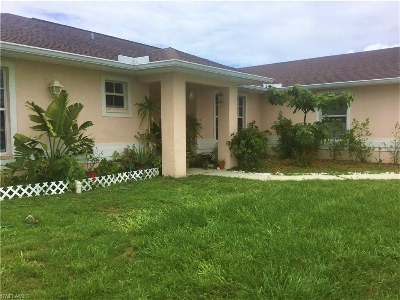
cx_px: 200
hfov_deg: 58.4
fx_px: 358
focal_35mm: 31
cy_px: 150
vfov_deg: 45.4
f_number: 2.4
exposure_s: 1/1988
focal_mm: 3.3
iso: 25
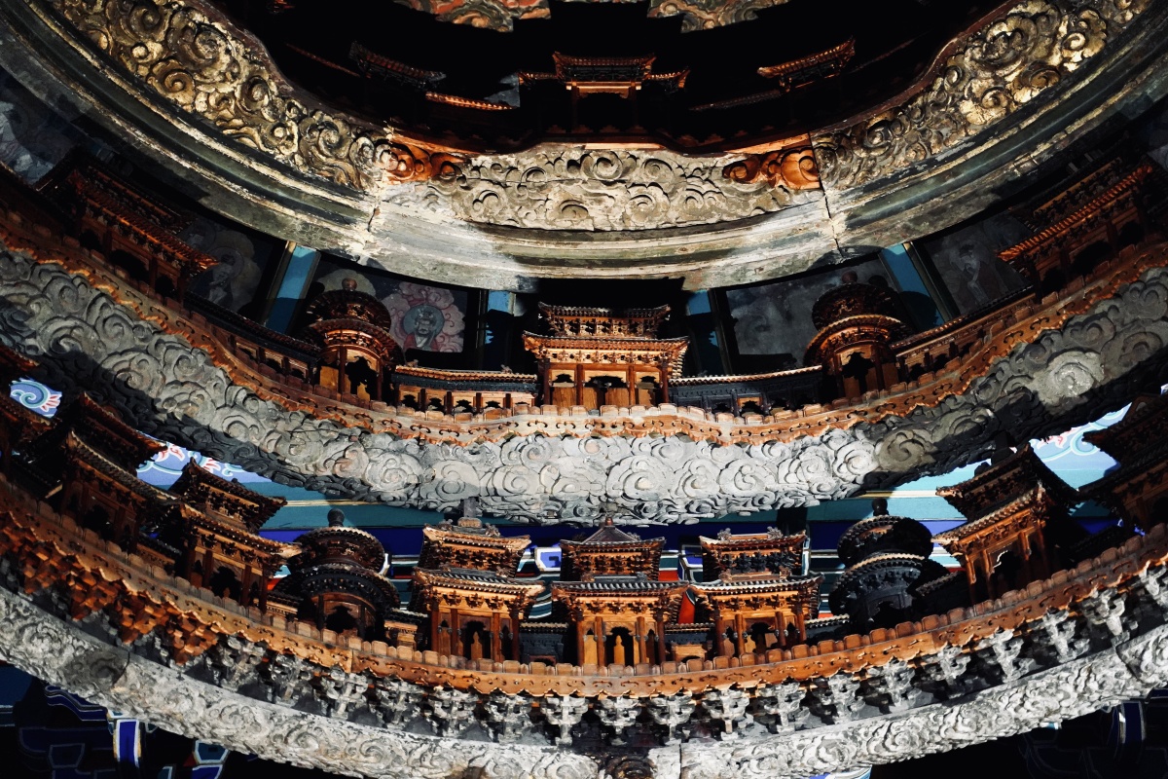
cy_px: 390
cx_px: 584
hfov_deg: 27.0
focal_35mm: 75
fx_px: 2433
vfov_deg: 18.2
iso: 8000
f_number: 2.8
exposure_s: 1/250
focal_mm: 75
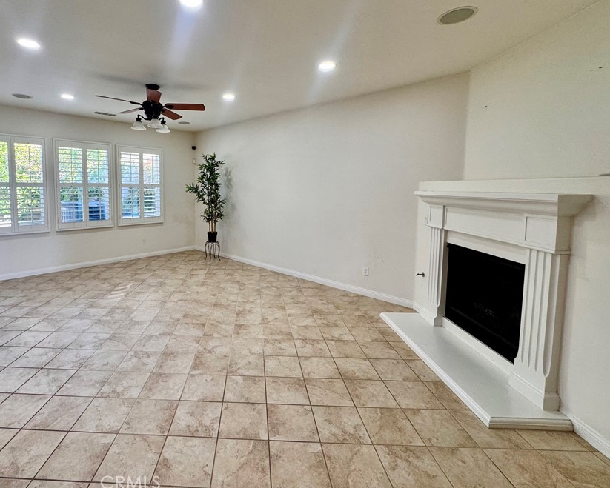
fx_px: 307
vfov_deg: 76.6
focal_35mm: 17
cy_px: 209
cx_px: 241
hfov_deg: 88.4
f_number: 2.2
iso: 160
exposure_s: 1/120
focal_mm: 2.22
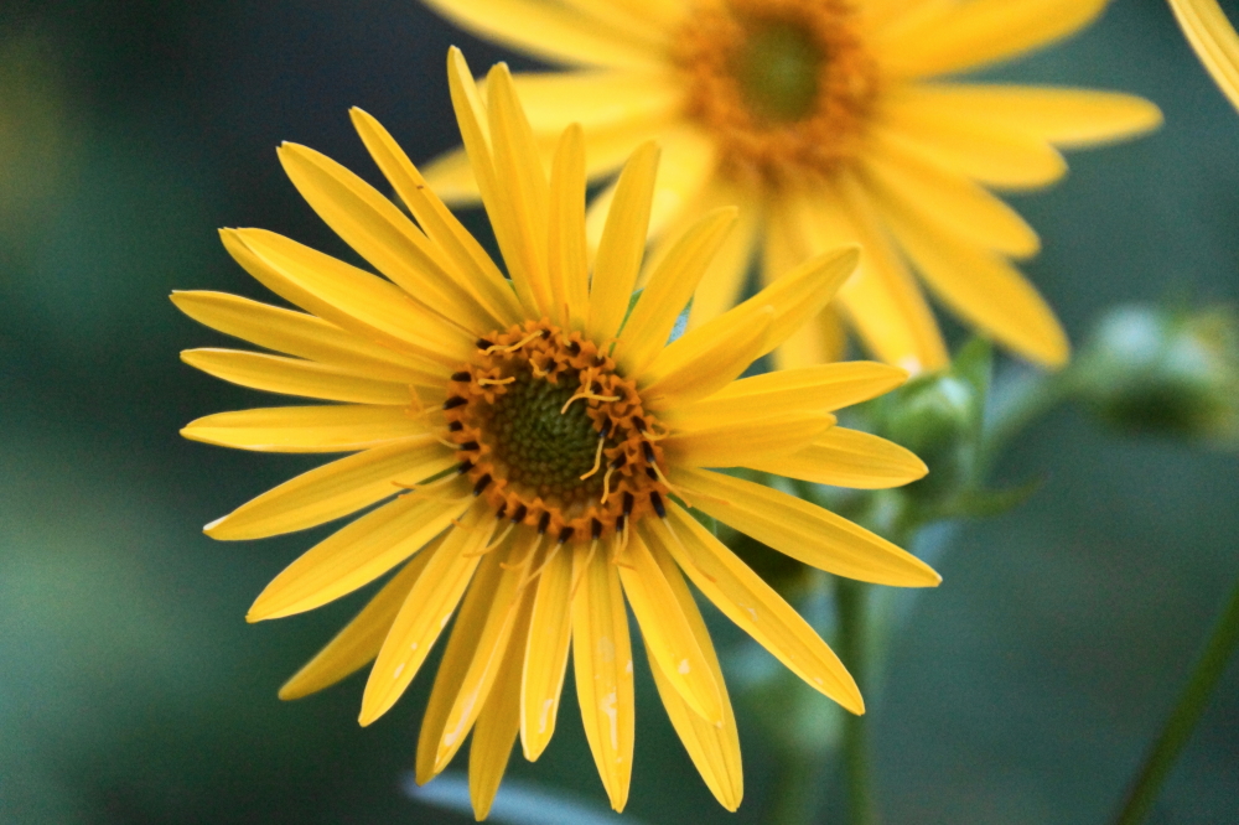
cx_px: 620
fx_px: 12901
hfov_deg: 5.5
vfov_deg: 3.7
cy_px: 412
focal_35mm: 375
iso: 1600
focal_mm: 250
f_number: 6.3
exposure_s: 1/100
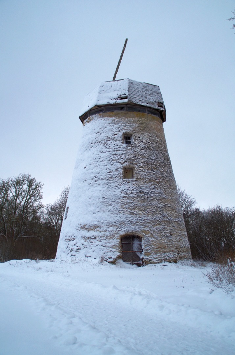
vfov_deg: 46.5
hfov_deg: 31.7
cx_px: 118
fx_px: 413
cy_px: 178
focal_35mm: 42
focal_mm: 28
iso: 100
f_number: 4.5
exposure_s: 1/200
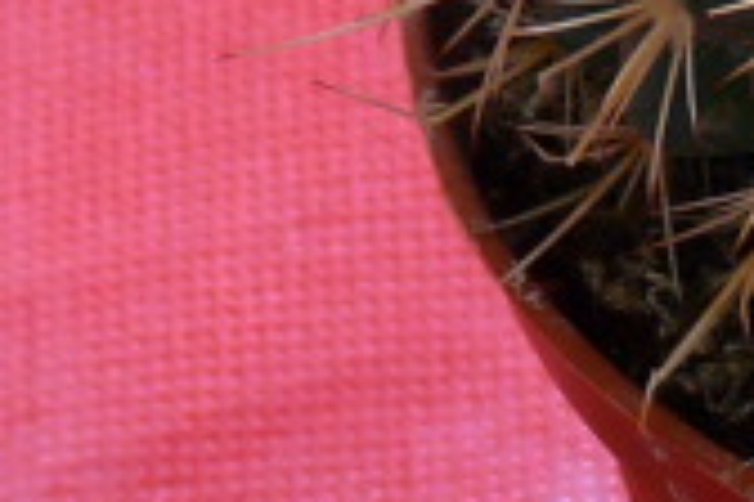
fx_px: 10178
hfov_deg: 4.2
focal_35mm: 486
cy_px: -471
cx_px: 1144
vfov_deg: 2.8
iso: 125
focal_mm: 12.4
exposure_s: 1/40
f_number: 3.4
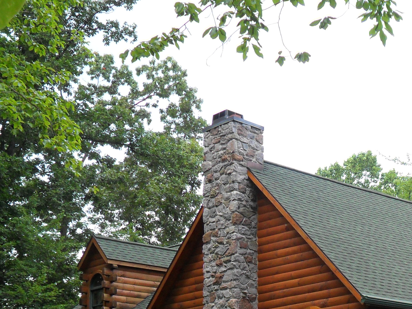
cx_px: 403
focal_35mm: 74
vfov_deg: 19.5
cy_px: 280
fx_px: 881
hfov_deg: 25.2
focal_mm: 6.6
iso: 100
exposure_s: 1/125
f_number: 4
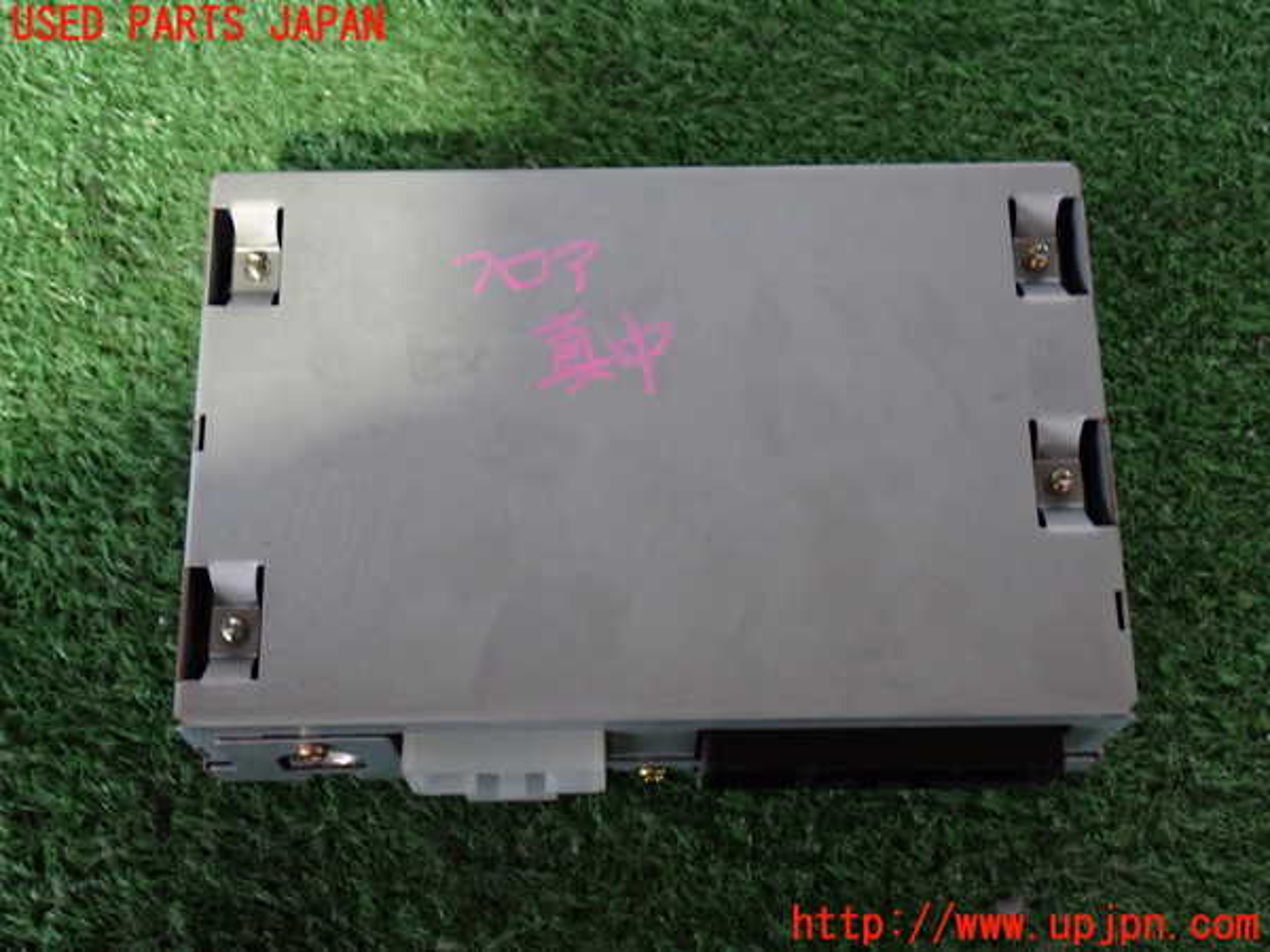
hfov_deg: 38.2
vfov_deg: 29.1
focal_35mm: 50
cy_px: 476
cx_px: 635
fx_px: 1834
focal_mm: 9.01
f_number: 3.2
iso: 800
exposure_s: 1/20
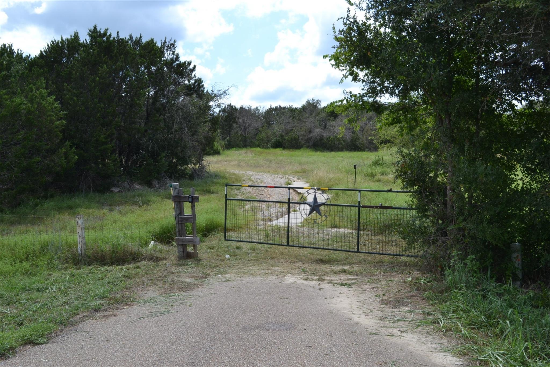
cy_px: 184
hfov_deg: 49.6
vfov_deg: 34.2
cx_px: 275
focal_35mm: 39
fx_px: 596
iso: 400
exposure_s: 1/500
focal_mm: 26
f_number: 11
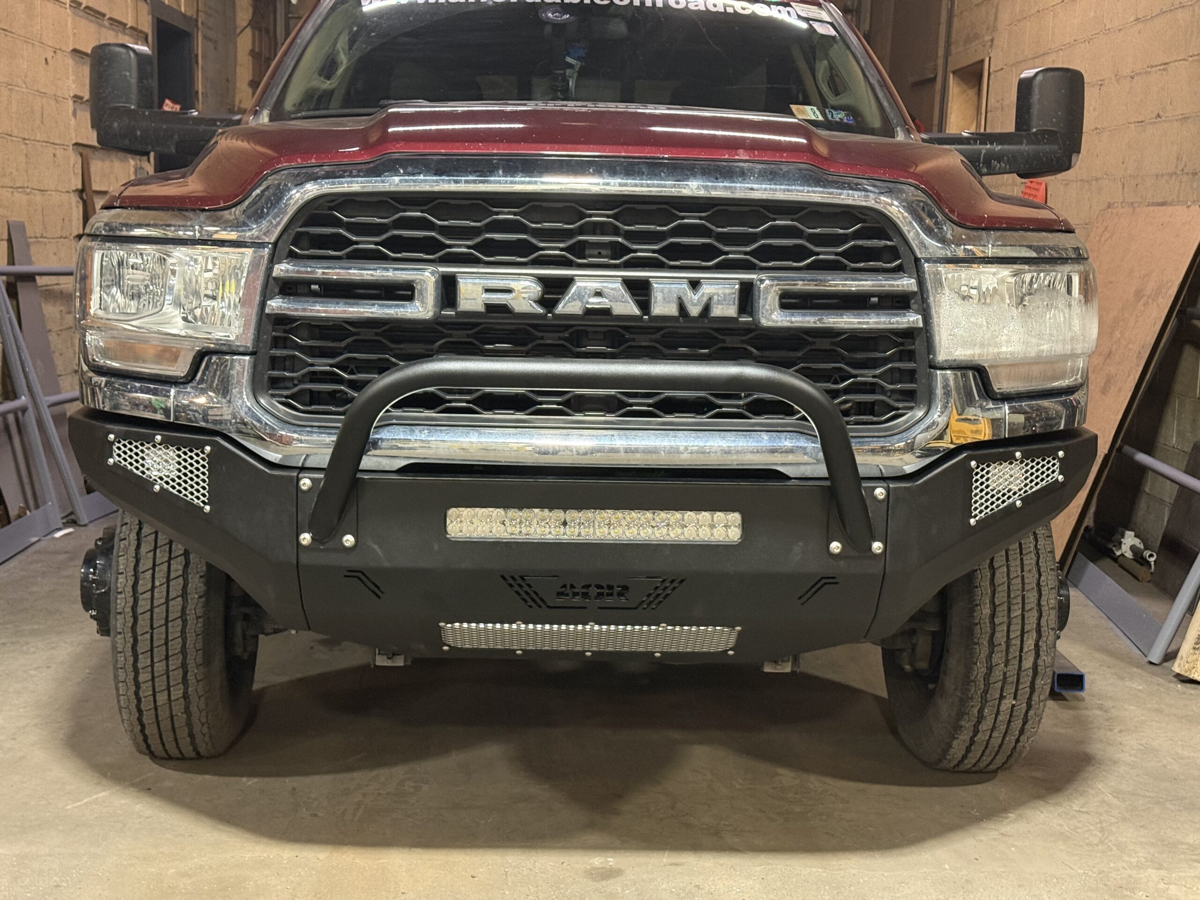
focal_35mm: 48
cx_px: 600
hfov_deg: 39.7
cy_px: 450
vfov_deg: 30.3
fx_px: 1664
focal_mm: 6.76
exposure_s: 1/40
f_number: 1.78
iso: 320
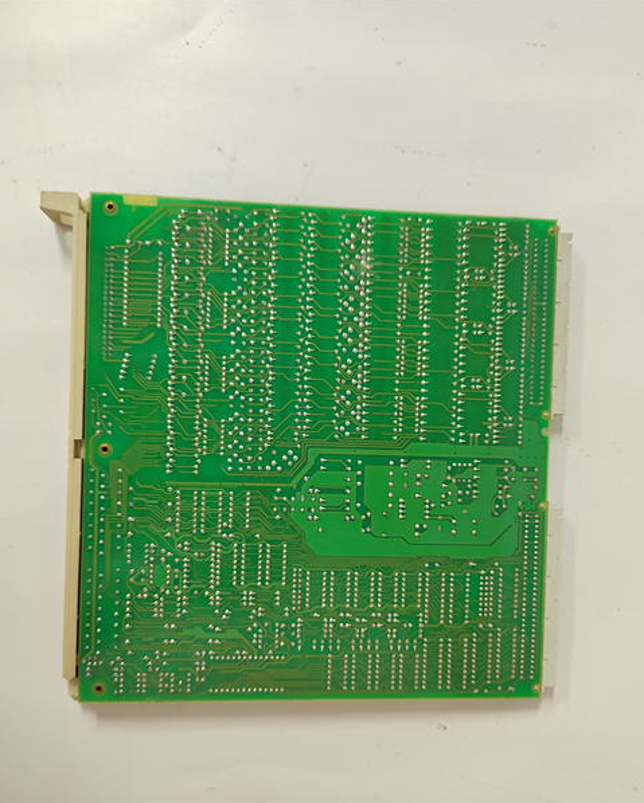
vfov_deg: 67.9
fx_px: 595
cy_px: 442
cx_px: 323
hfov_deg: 56.8
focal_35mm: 25
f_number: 1.9
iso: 1703
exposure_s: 1/60
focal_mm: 5.52
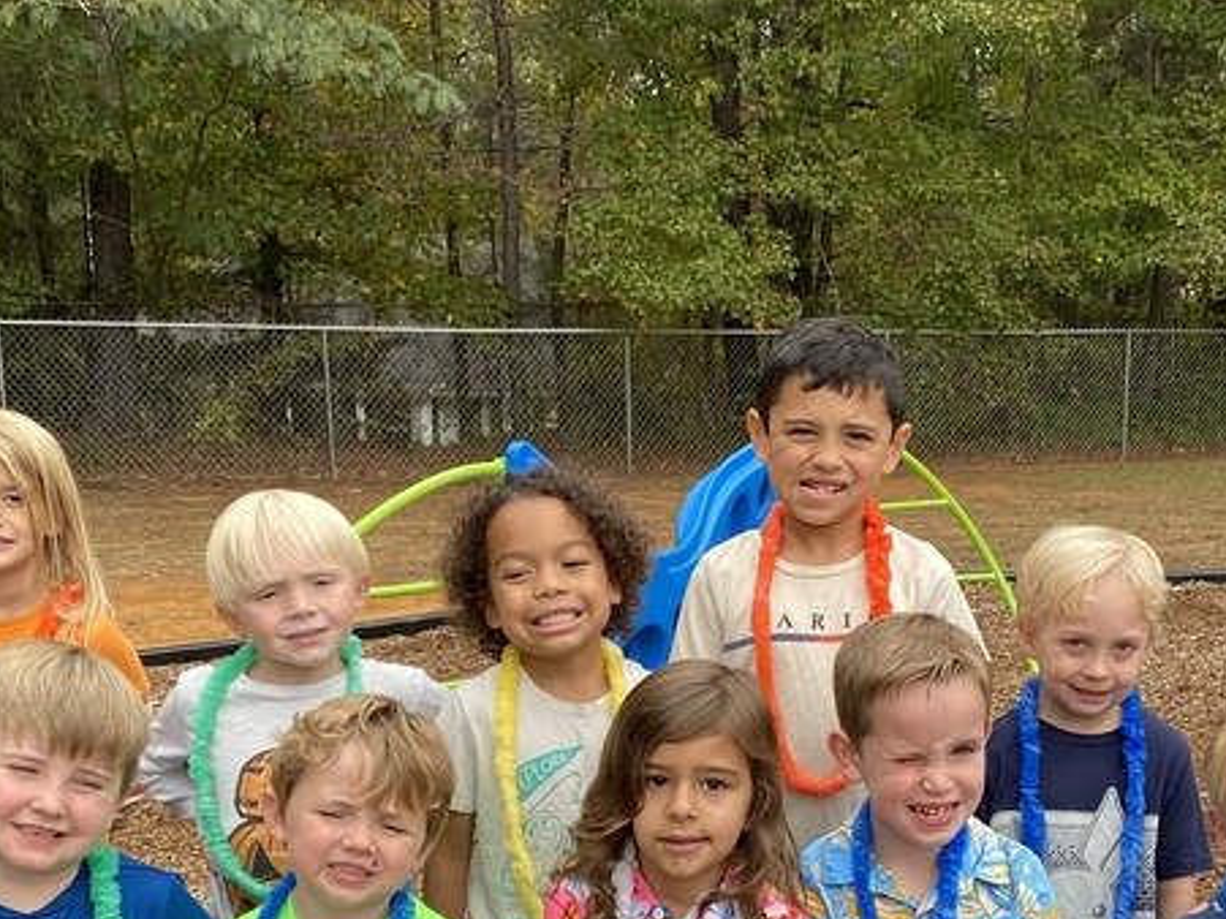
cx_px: 796
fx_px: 2089
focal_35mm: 59
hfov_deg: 32.5
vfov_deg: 24.0
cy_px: 865
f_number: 1.8
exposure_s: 1/241
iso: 32
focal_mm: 4.25
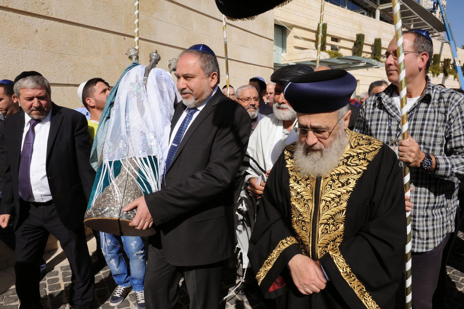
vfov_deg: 53.1
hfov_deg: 73.8
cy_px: 154
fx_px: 309
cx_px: 232
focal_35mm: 24
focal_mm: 24
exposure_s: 1/320
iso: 640
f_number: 22
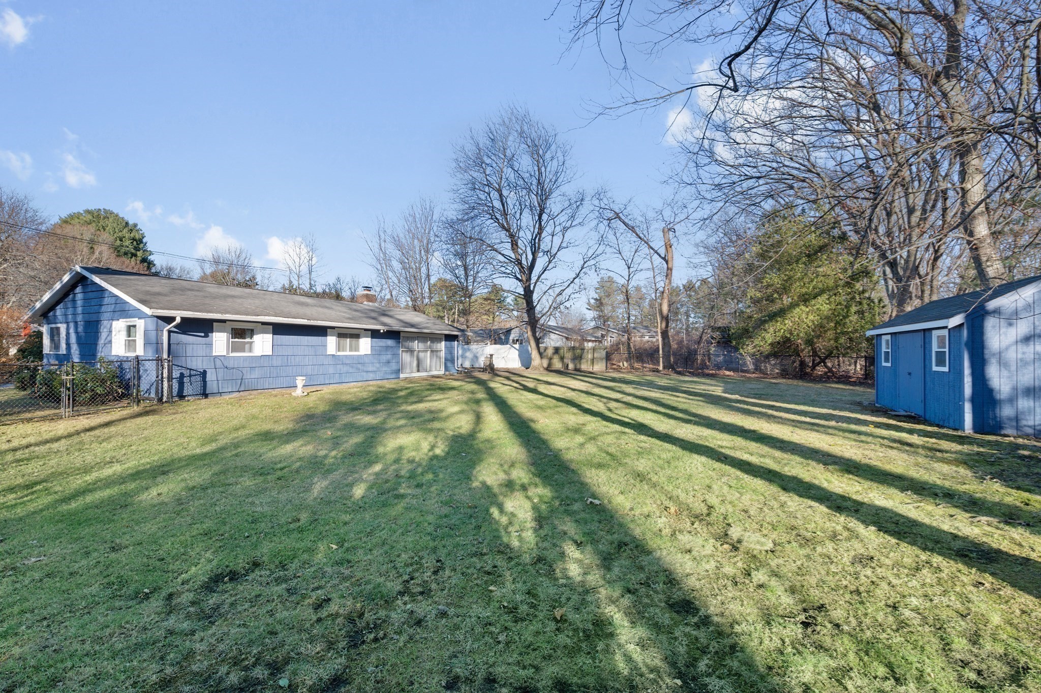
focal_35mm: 14
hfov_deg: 104.3
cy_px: 346
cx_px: 520
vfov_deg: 81.1
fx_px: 405
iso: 100
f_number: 8
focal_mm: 14
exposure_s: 1/200
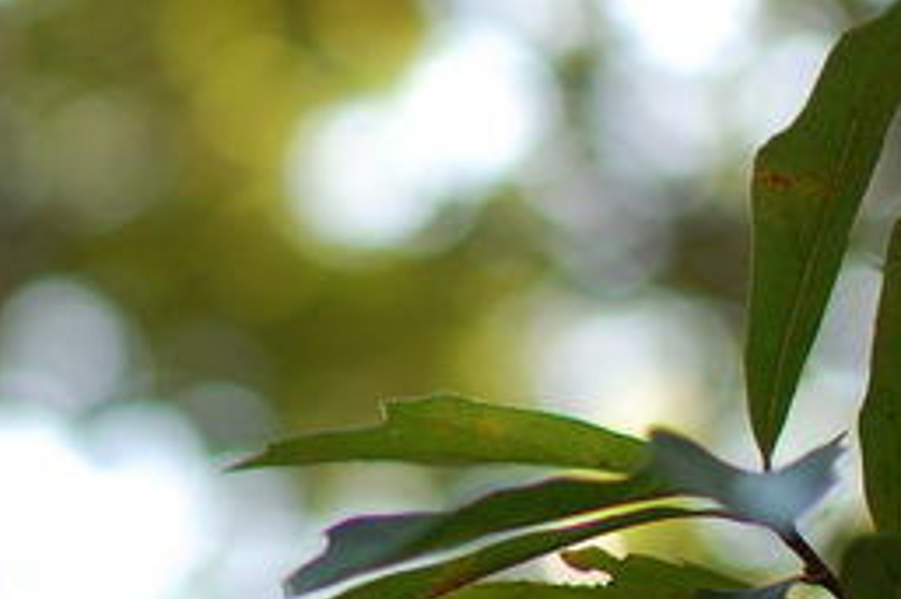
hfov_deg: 12.5
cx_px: 263
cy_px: 315
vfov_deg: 8.4
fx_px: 4091
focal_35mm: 164
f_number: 1.8
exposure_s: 1/1250
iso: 200
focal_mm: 35
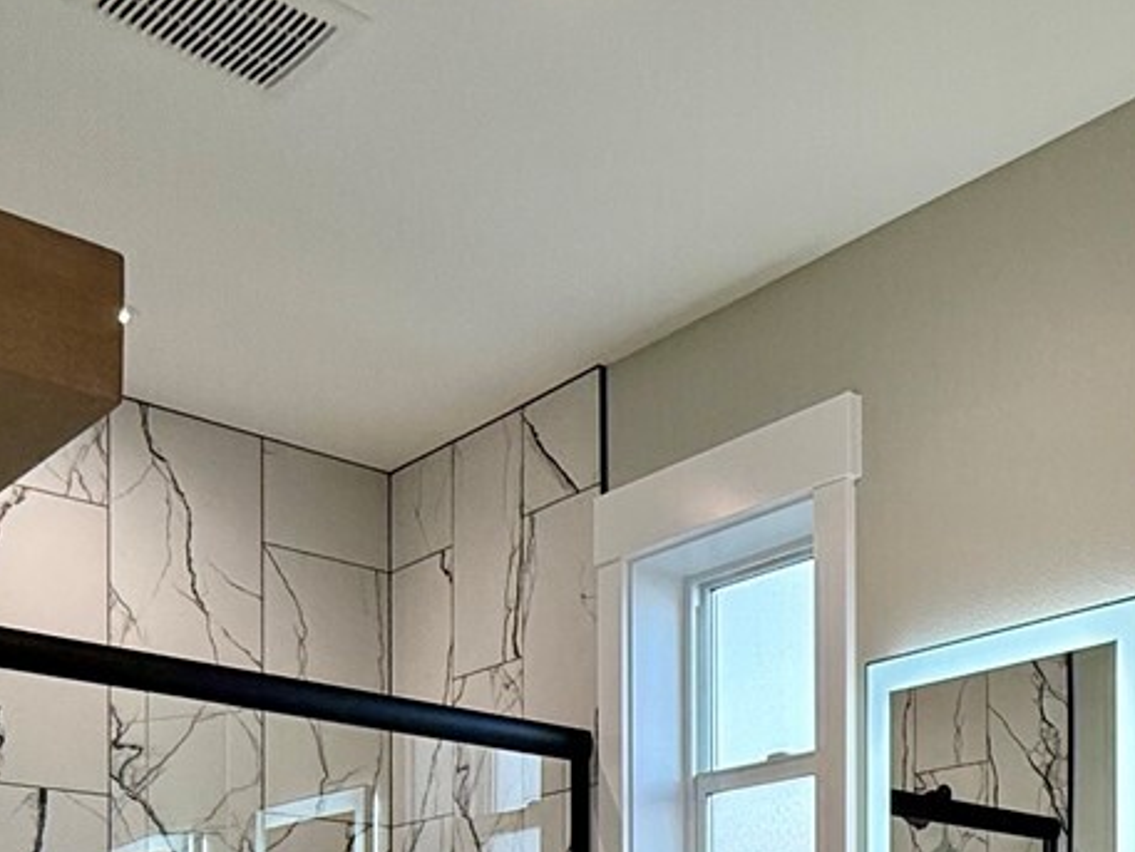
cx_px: 1130
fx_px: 1607
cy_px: 1063
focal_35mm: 49
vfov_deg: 26.0
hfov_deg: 35.3
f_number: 2.2
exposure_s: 1/120
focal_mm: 2.22
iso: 100
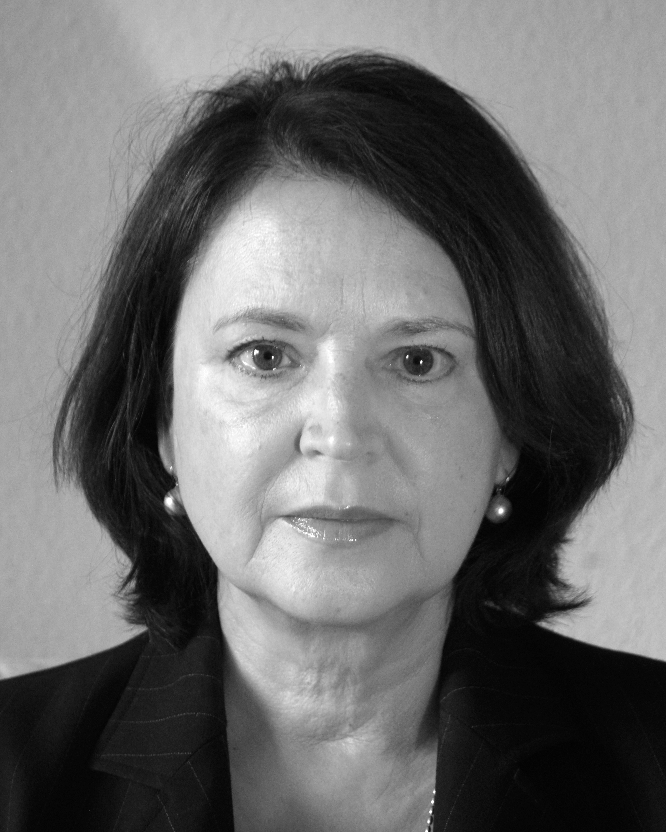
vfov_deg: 20.5
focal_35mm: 94
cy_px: 484
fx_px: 2306
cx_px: 335
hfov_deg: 16.4
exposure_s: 1/30
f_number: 5.6
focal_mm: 55
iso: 500
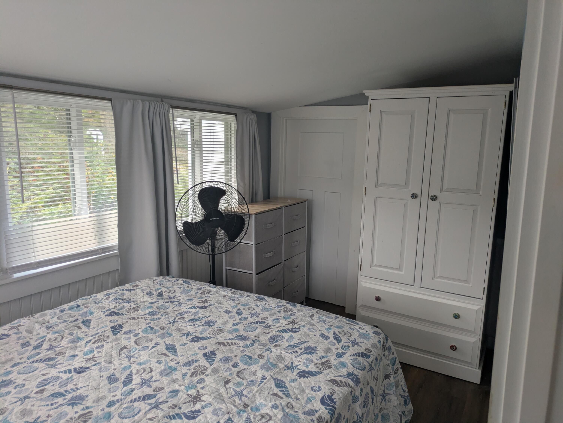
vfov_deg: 54.9
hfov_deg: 69.4
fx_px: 407
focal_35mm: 25
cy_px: 212
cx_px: 282
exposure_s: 1/120
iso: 87
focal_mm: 5.43
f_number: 1.89
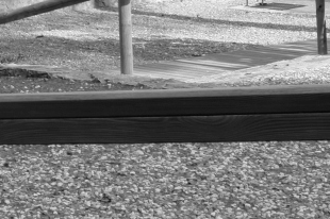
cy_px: -213
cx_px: -194
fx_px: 1438
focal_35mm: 157
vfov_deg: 8.3
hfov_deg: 12.3
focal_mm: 18
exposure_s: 1/150
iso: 250
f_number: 8
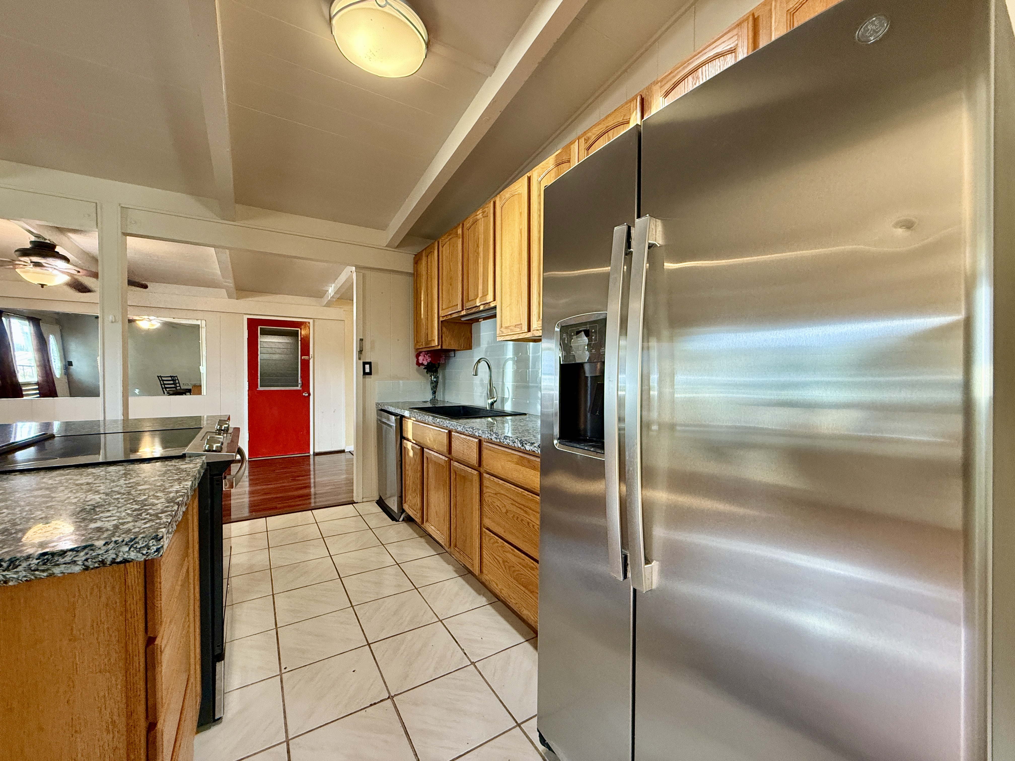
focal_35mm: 14
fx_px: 411
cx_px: 508
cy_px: 380
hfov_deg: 102.1
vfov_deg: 85.7
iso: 400
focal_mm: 2.22
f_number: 2.2
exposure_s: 1/60
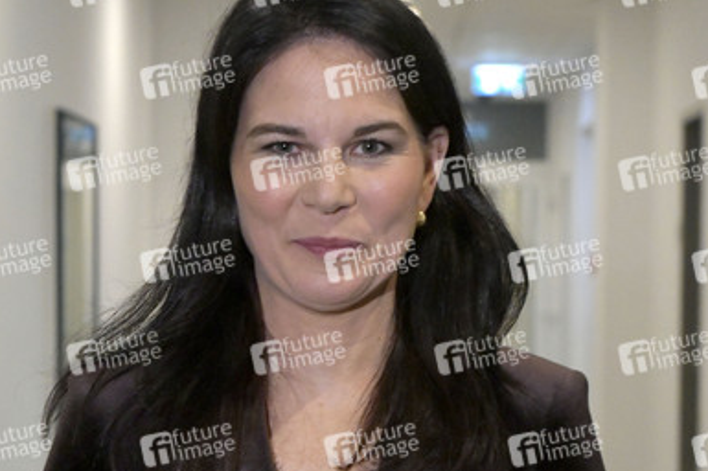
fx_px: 1336
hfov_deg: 29.7
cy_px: 215
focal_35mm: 68
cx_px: 323
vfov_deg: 20.0
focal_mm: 58
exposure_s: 1/125
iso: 5000
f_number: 5.6
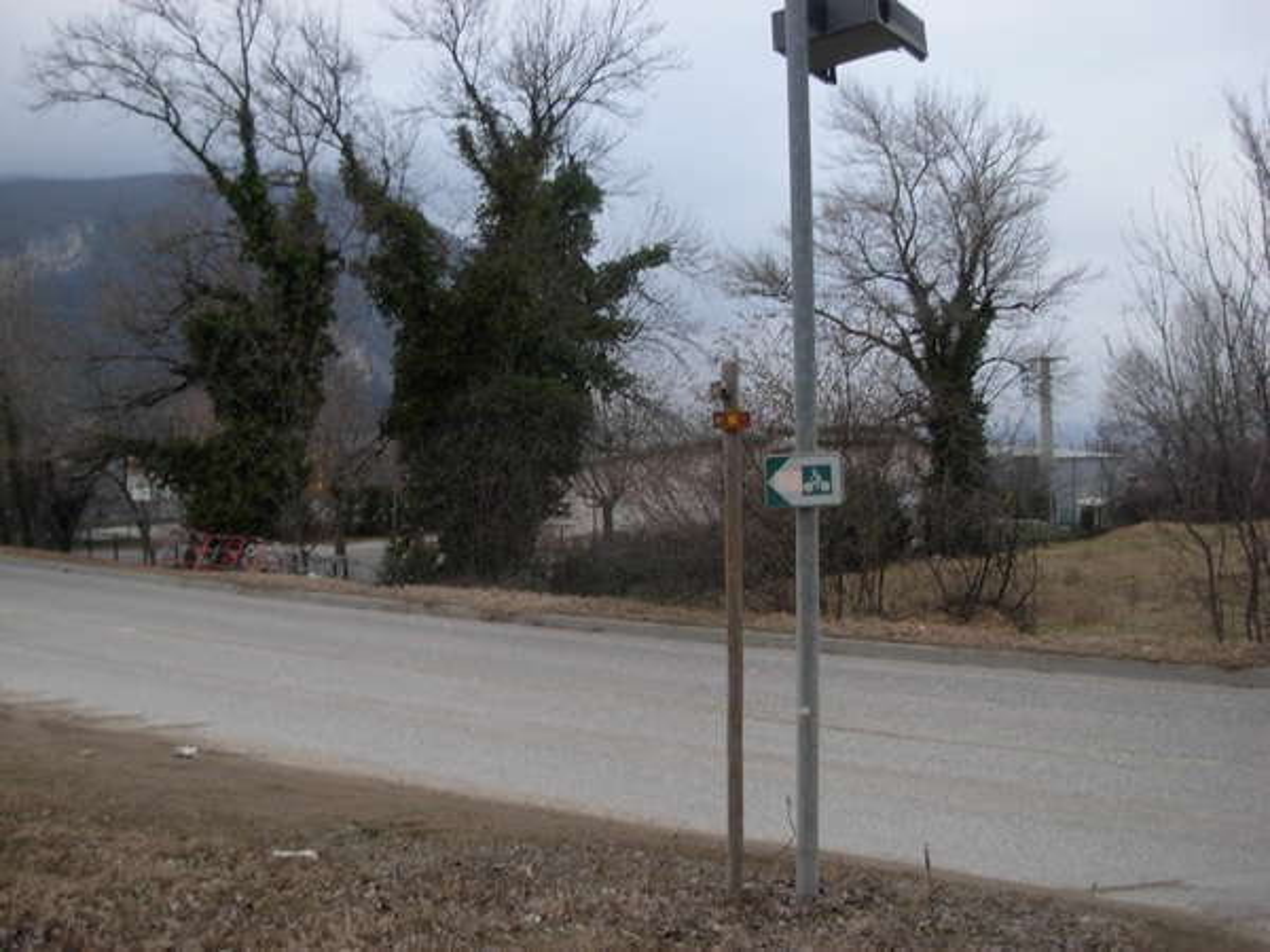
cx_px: 635
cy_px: 476
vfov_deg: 37.7
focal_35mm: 38
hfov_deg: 49.0
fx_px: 1394
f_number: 2.9
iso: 79
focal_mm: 6.3
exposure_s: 1/67.8
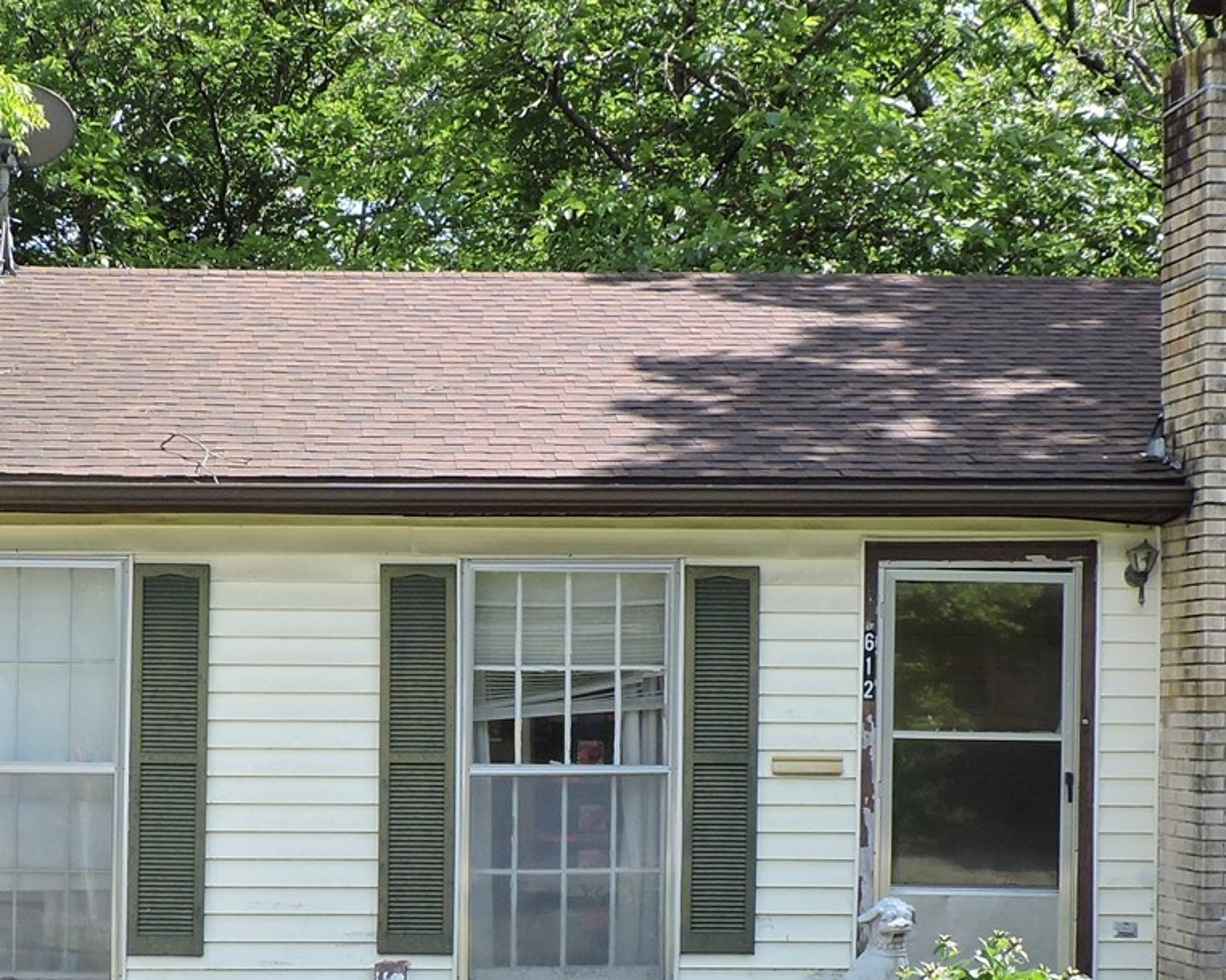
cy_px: 726
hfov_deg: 29.6
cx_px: 336
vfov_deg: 24.0
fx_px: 2285
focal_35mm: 63
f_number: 3
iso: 100
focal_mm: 4.3
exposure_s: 1/400
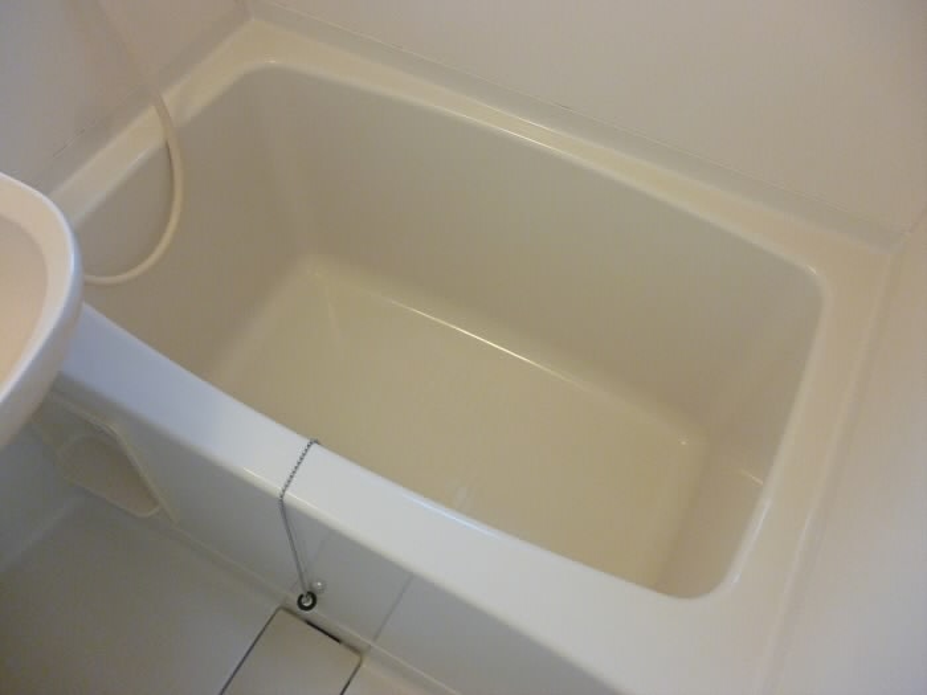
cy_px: 348
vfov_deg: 49.7
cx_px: 464
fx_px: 750
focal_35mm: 28
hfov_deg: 63.4
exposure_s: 1/25
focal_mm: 5
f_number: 3.1
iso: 400
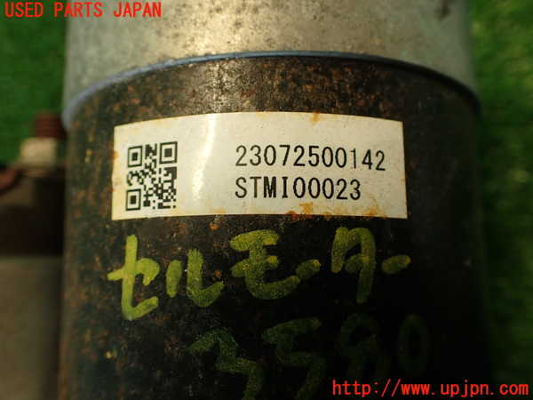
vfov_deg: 44.2
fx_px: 493
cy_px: 200
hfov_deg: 56.8
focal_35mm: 32
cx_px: 266
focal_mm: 5.79
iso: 200
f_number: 2.4
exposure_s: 1/40
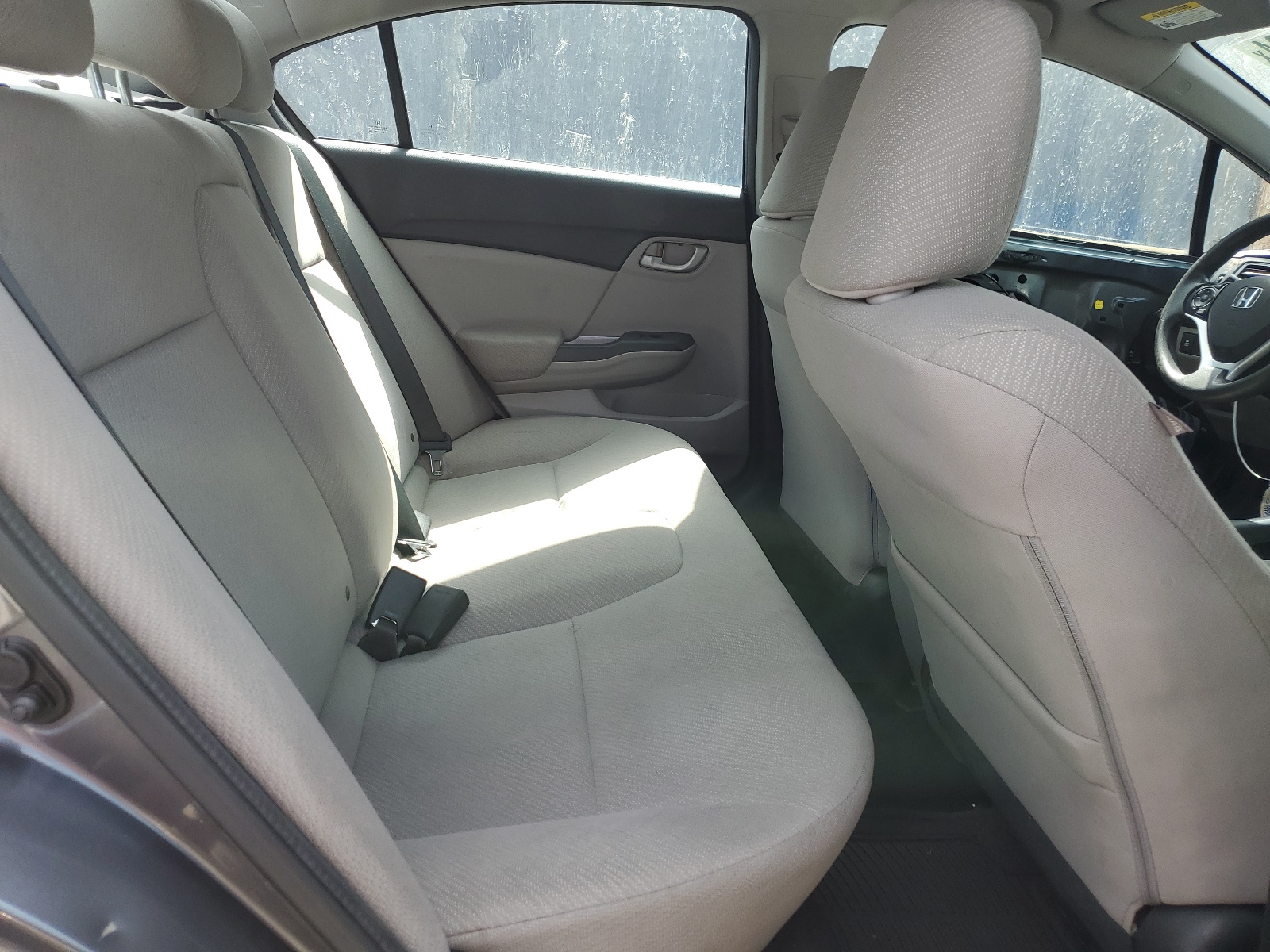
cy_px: 476
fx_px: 954
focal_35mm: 26
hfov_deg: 67.3
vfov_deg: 53.1
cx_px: 635
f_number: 1.5
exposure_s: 1/526
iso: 50
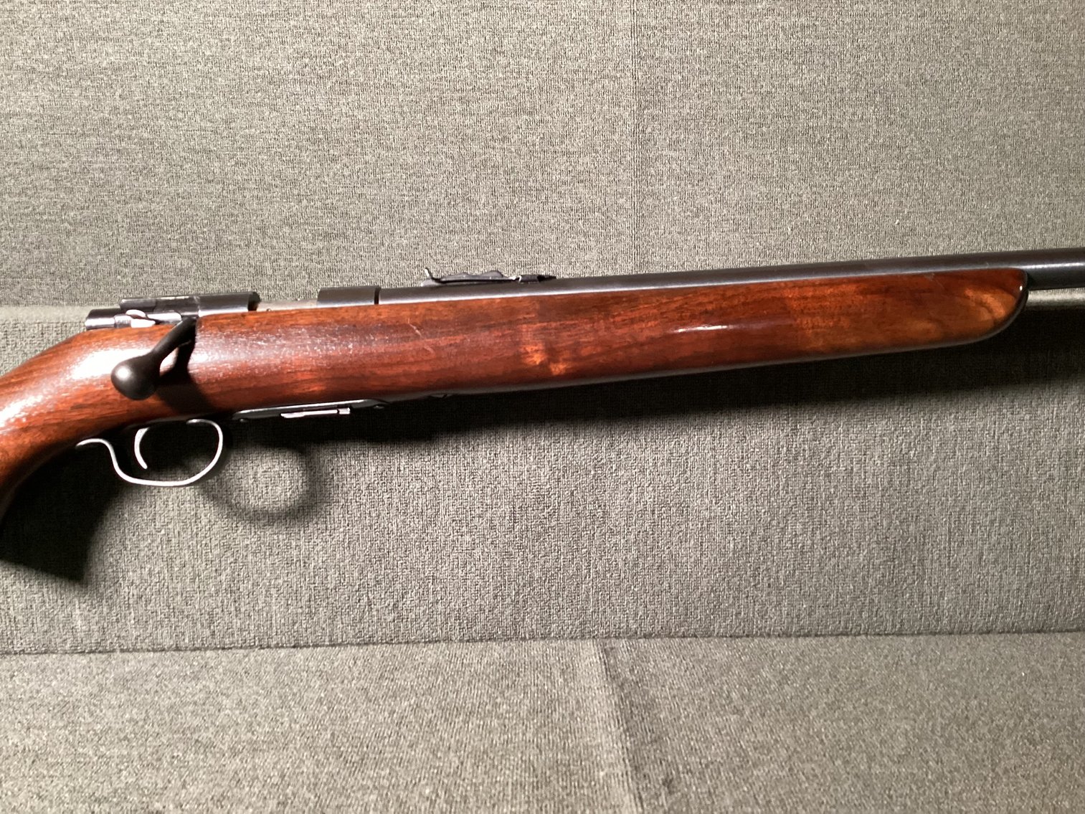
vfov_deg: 45.4
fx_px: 972
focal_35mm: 31
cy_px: 407
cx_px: 542
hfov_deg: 58.3
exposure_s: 1/25
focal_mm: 3.3
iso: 320
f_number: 2.4
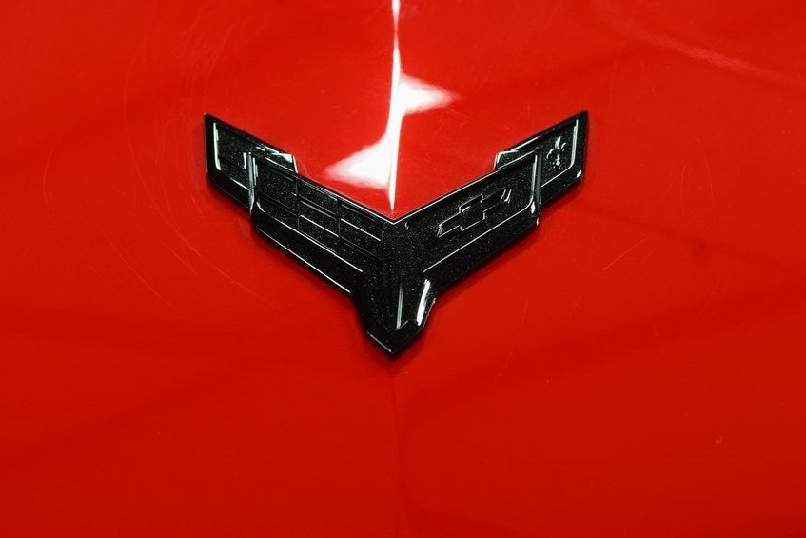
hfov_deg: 16.1
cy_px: 282
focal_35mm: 127
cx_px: 392
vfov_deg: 10.8
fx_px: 2844
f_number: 7.1
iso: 800
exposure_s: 1/30
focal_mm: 70
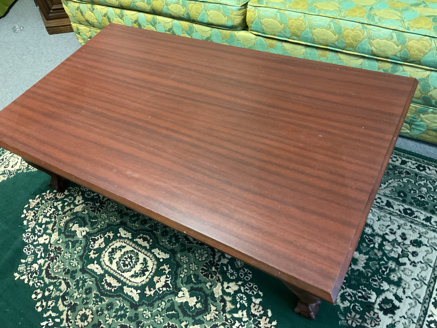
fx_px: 366
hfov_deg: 61.7
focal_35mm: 29
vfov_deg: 48.2
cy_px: 164
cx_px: 218
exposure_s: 1/30
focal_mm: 3
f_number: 1.8
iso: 250
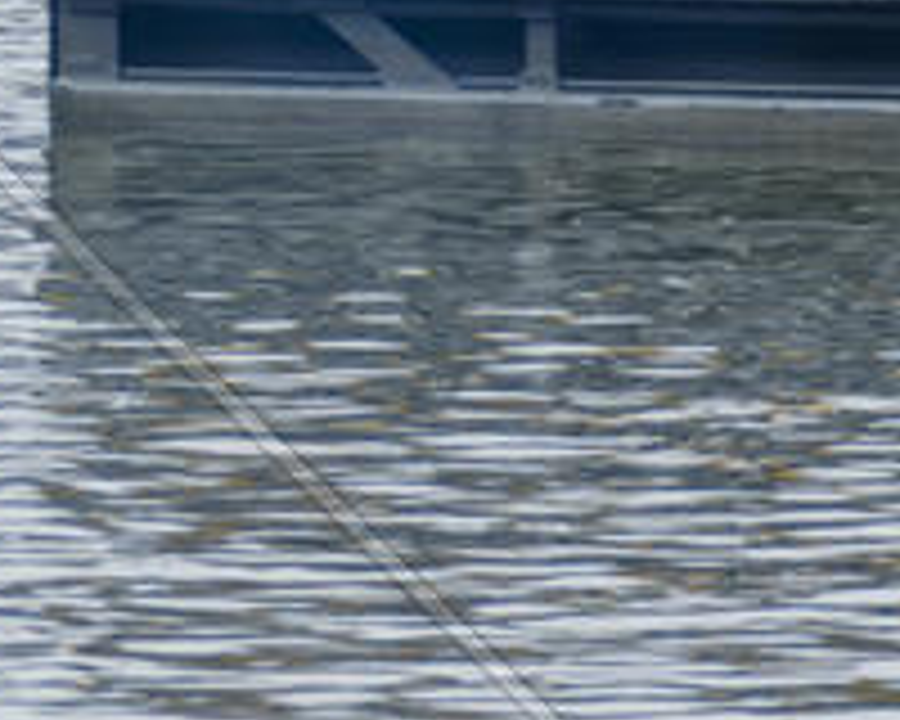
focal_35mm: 750
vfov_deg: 2.1
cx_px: -364
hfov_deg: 2.6
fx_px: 19977
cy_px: -189
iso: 100
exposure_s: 1/30
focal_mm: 122
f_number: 5.6
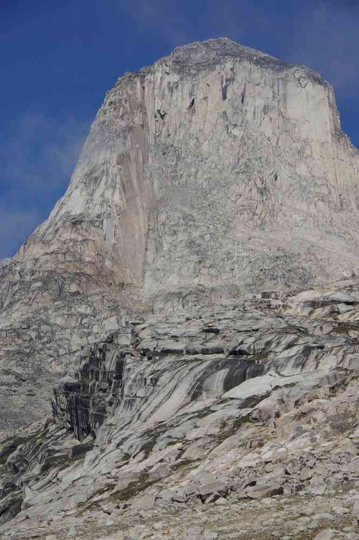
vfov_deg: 19.5
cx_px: 180
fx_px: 1574
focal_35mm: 105
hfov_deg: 13.0
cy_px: 270
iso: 100
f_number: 9.5
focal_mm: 70
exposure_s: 1/350
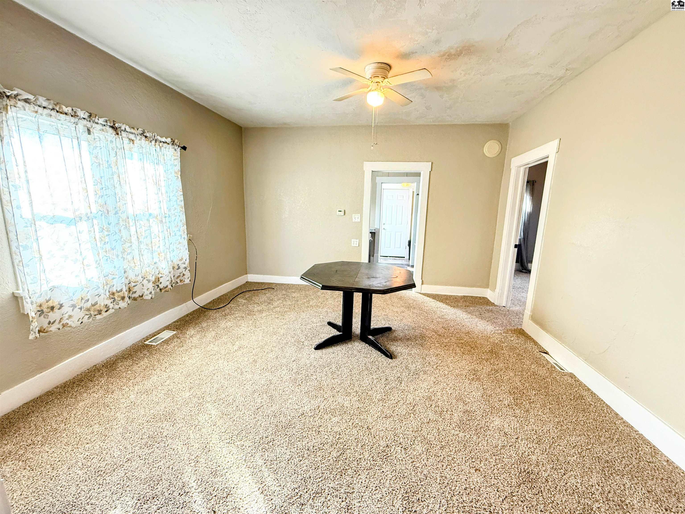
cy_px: 257
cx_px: 342
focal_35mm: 14
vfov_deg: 85.7
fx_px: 277
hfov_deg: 102.1
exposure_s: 1/60
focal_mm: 2.22
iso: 400
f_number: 2.2
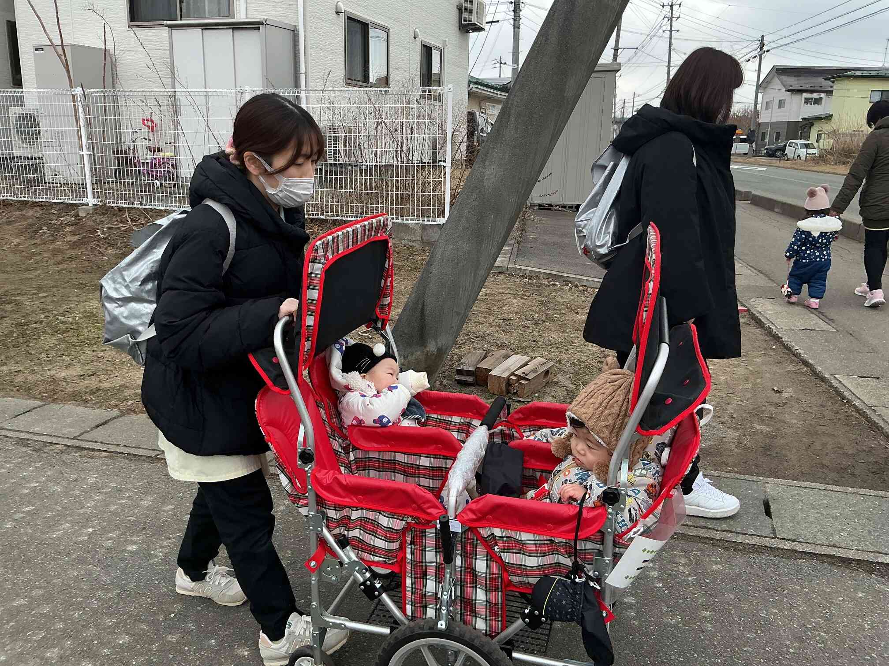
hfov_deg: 61.7
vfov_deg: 48.2
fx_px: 745
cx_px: 444
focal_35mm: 29
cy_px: 333
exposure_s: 1/380
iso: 25
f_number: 1.8
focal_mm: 3
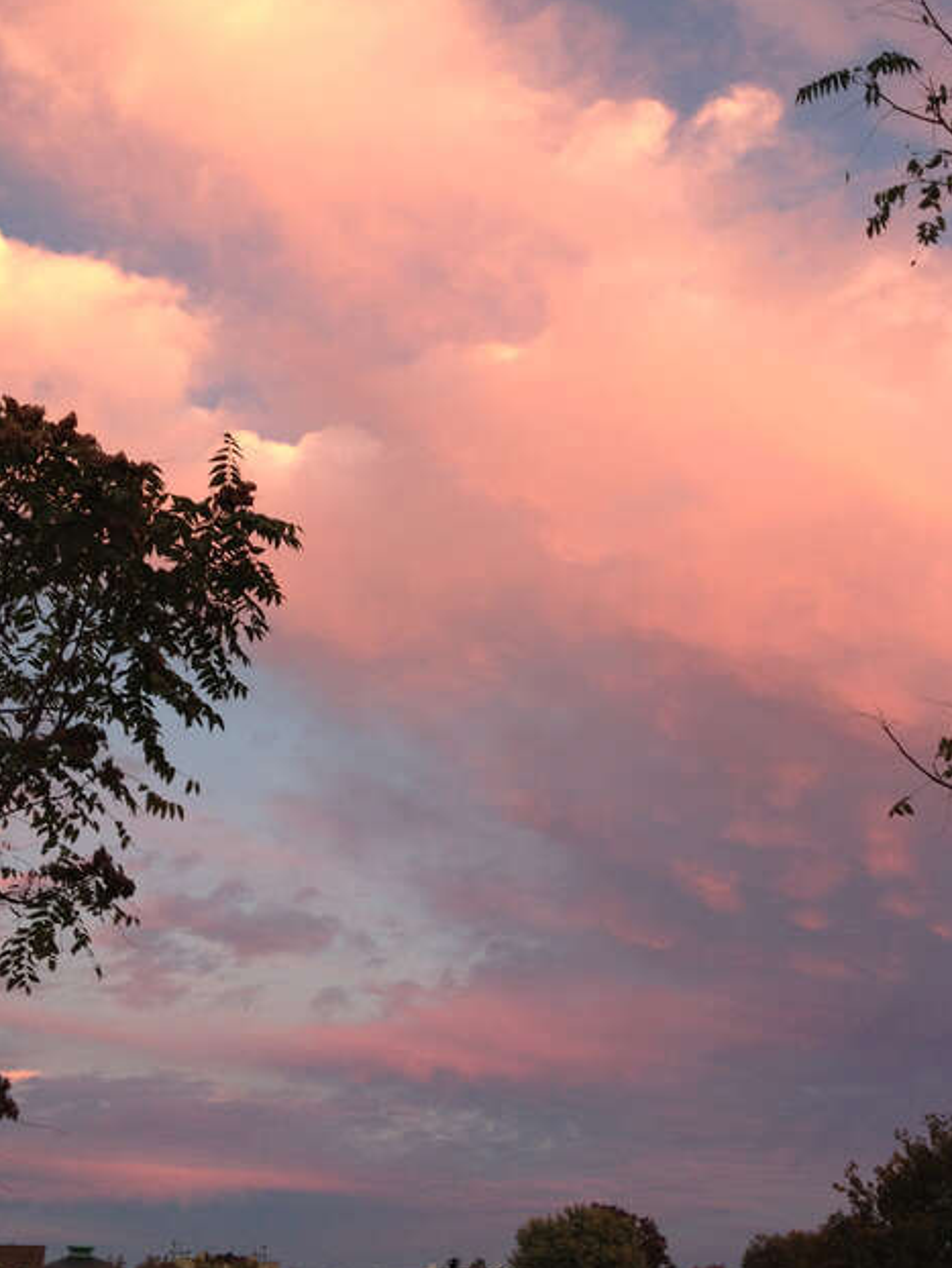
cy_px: 593
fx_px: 1649
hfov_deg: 32.2
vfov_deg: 42.0
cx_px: 526
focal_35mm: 45
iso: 50
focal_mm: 4.28
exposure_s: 1/40
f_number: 2.4
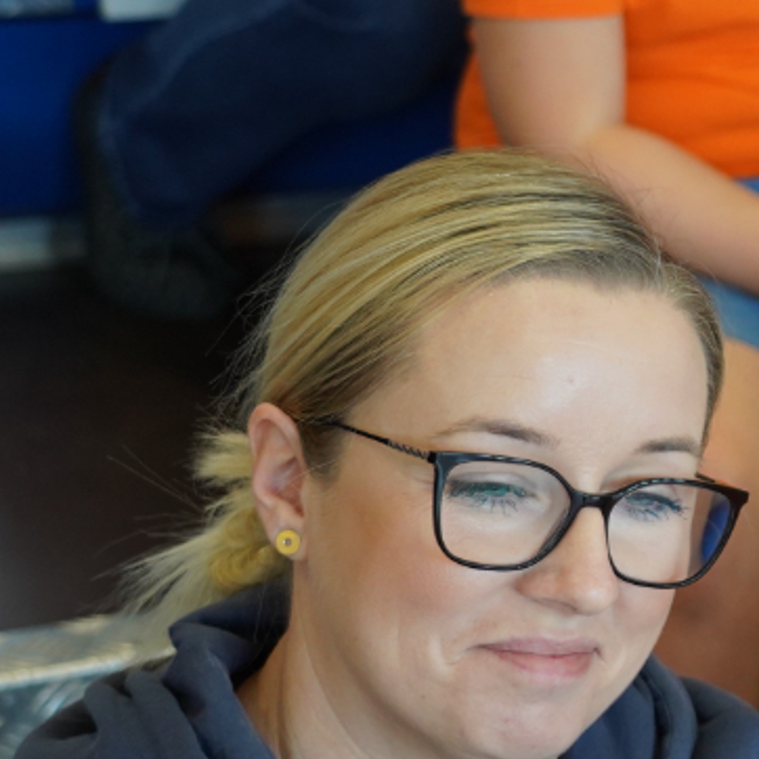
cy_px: 263
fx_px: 3101
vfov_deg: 13.9
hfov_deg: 12.8
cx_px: 1317
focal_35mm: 125
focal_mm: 41
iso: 1250
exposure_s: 1/100
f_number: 4
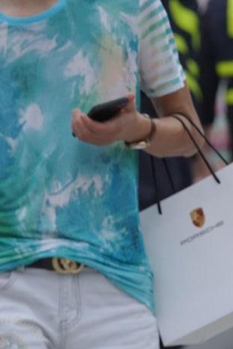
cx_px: -295
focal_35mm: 663
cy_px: 419
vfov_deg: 3.1
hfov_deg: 2.1
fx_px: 6427
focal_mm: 135
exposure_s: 1/800
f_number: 4.5
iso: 640
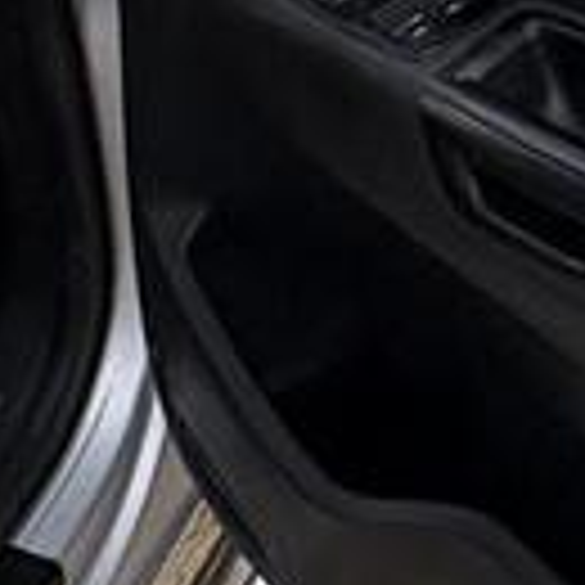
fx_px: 1625
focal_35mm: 85
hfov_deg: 16.8
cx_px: 1062
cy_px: -472
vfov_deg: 16.8
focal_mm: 2.22
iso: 50
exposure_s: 1/508
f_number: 2.2
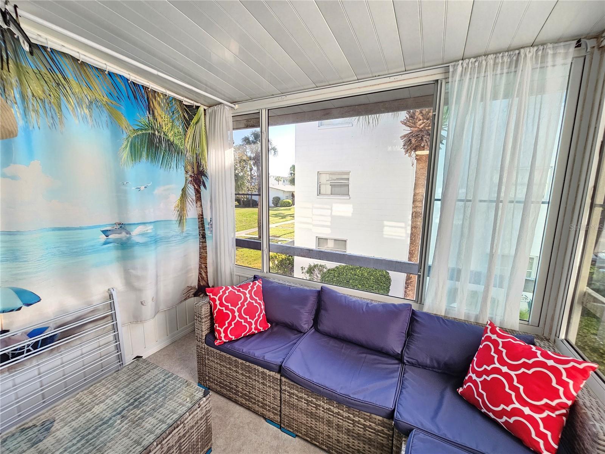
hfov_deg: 106.2
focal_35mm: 13
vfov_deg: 89.9
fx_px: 227
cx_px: 302
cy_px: 227
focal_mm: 2.2
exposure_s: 1/60
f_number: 2.2
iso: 160
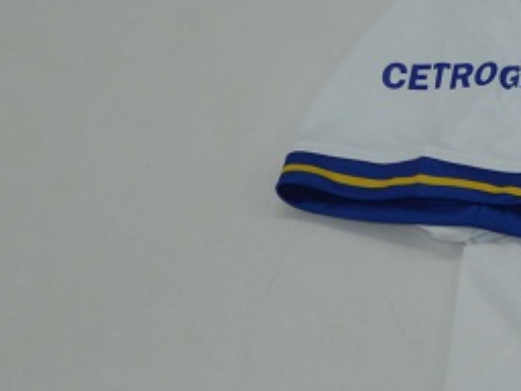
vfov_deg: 9.7
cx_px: 971
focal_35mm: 149
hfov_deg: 12.1
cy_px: 540
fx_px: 2243
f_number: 13
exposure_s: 1/200
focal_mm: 22
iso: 400
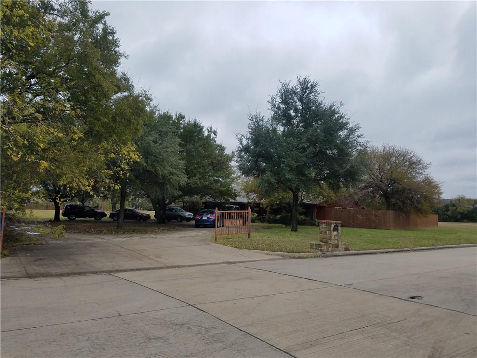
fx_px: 358
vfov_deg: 53.1
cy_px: 179
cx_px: 238
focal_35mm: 26
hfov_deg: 67.3
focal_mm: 4.2
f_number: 1.7
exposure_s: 1/688
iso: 50
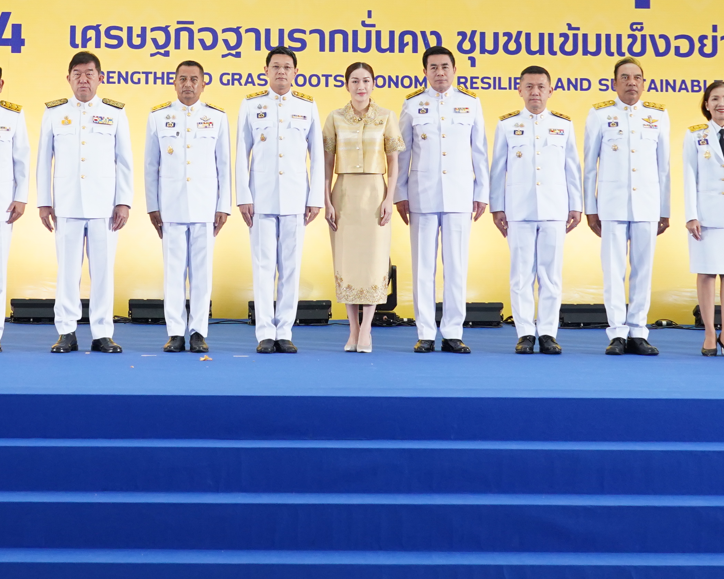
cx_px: 219
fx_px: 2122
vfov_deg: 15.2
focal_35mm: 99
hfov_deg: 19.3
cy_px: -14
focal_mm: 37
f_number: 6.3
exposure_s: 1/125
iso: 2000
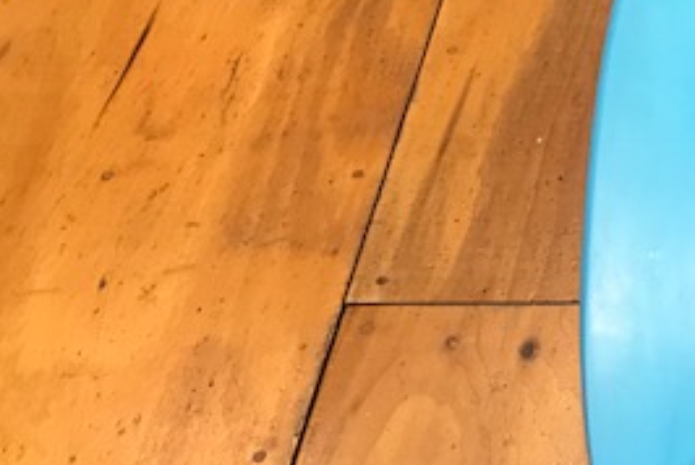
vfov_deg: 19.4
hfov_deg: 25.9
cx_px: 826
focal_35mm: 70
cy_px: 347
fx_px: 1353
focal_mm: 3.99
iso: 40
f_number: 1.8
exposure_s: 1/20
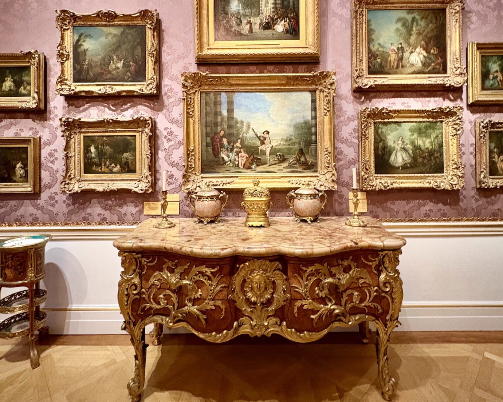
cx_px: 258
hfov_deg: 83.3
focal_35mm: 19
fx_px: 283
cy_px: 157
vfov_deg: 70.0
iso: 800
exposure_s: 1/33
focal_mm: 2.22
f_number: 2.2
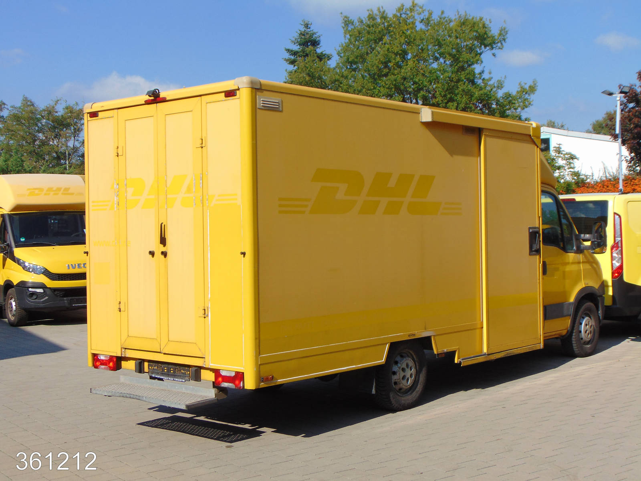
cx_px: 320
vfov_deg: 29.1
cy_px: 240
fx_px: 926
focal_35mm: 50
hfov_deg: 38.2
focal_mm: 9
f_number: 3.5
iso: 80
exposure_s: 1/200
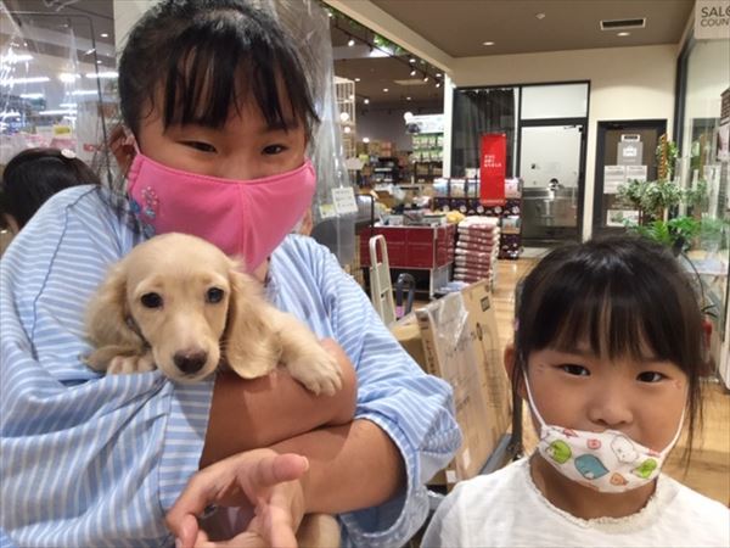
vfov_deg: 45.4
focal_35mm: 31
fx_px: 654
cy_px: 274
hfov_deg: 58.4
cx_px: 365
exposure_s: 1/30
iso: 50
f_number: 2.4
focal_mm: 3.3
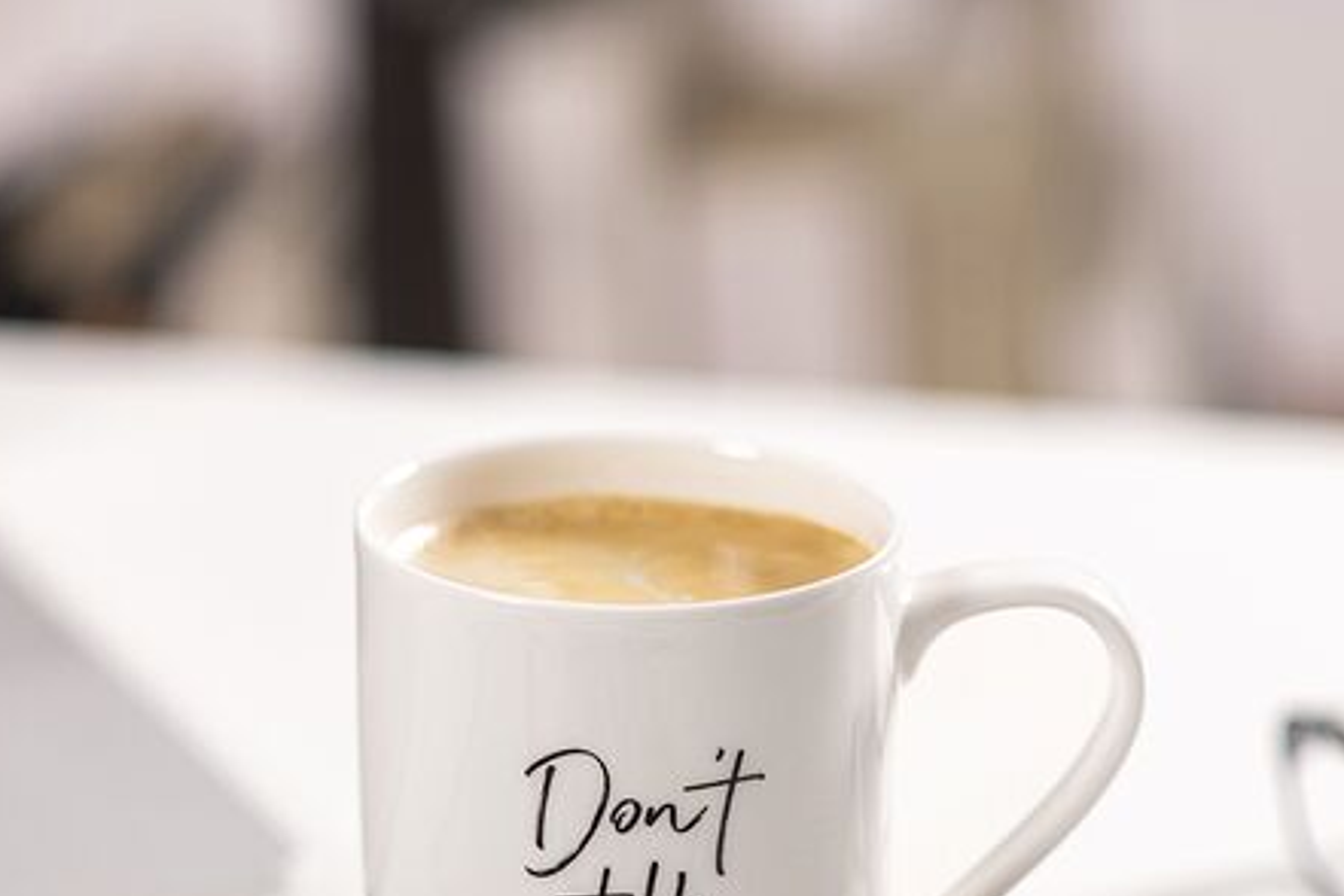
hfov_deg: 12.3
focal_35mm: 167
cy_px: 872
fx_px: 6234
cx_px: 258
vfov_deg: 8.2
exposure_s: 1/40
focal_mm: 85
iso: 100
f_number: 2.5
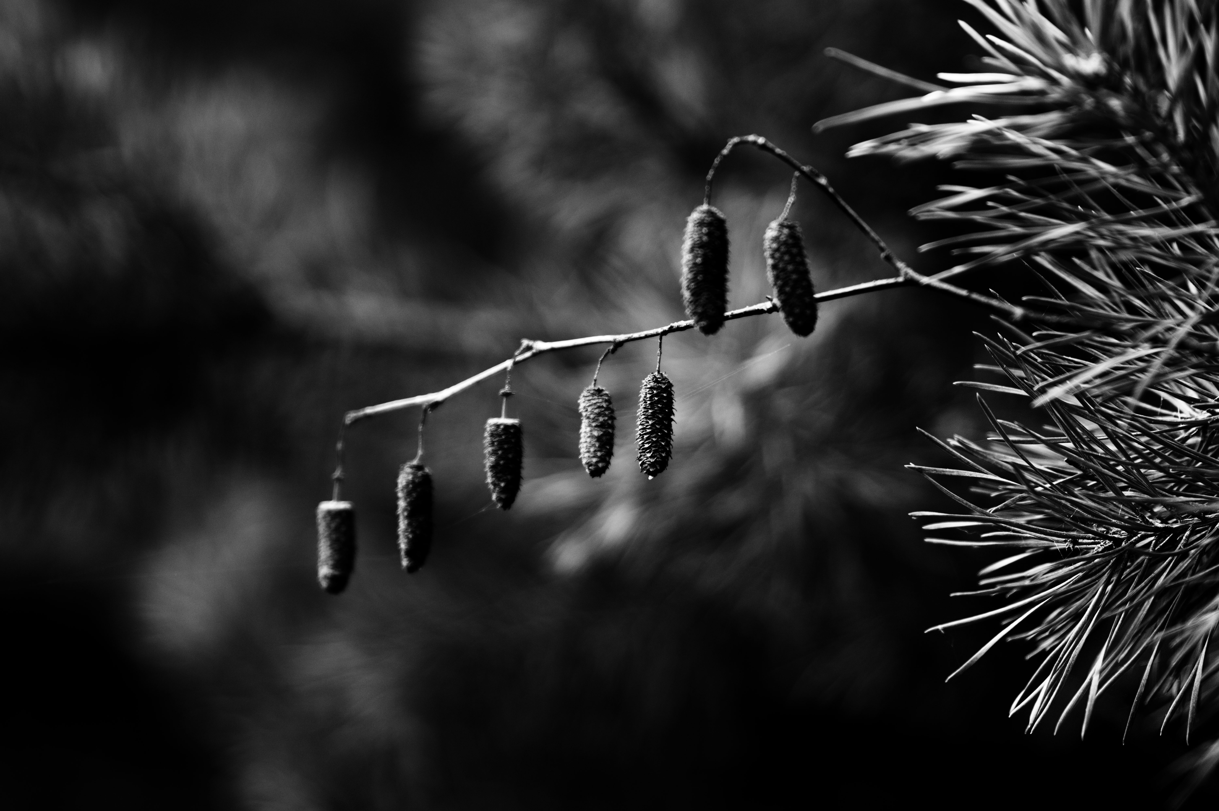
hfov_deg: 19.5
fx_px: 3552
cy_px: 406
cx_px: 610
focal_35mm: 105
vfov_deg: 13.0
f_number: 2.8
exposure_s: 1/250
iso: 200
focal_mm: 70
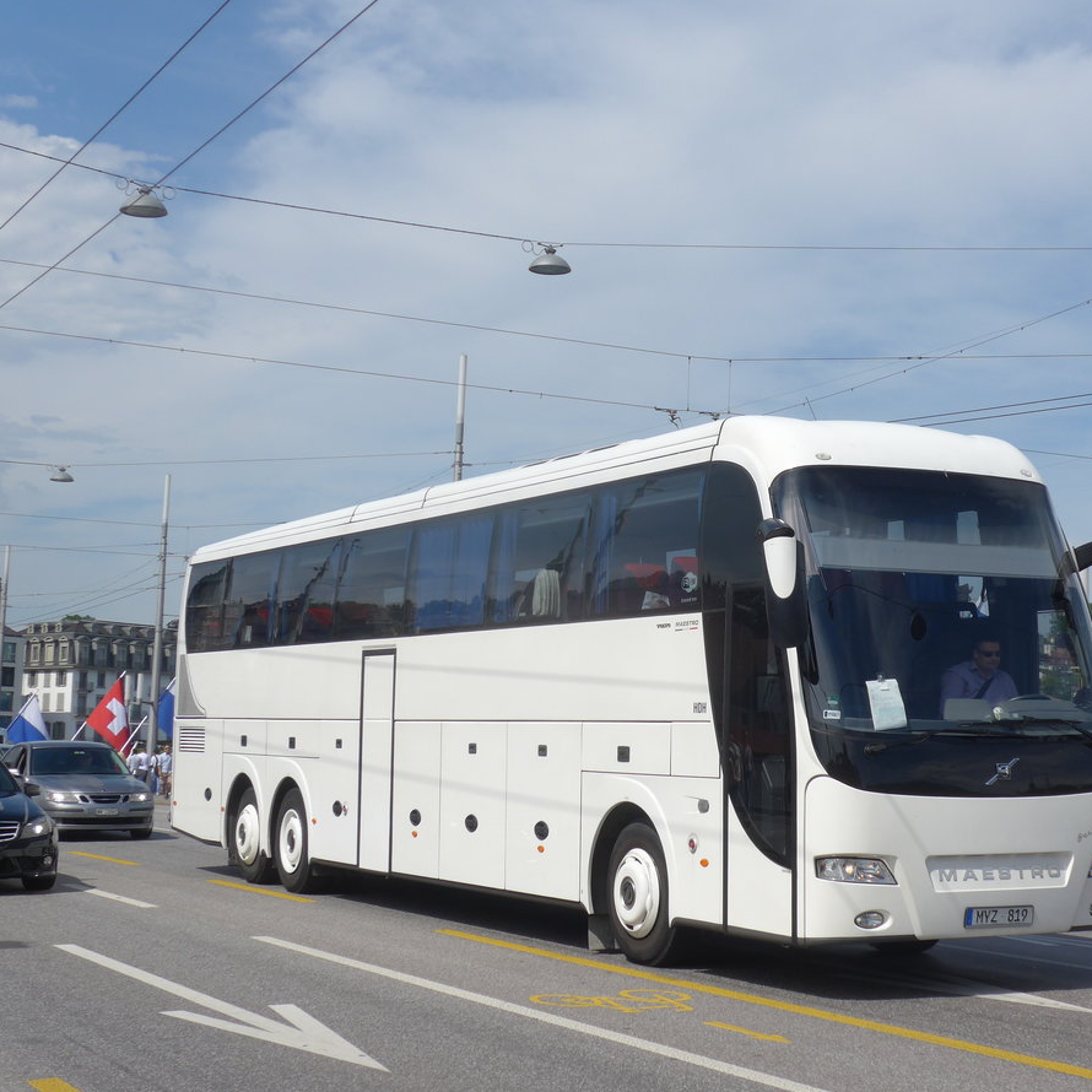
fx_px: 2213
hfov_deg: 27.6
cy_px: 548
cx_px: 676
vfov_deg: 27.7
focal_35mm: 62
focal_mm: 10.7
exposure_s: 1/2000
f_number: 3.3
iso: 80
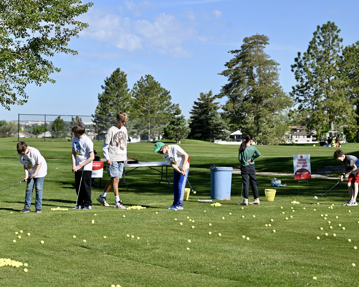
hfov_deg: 17.2
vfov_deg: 13.9
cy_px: 176
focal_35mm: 111
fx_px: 1179
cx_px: 110
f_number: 7.1
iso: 100
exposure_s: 1/400
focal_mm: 70
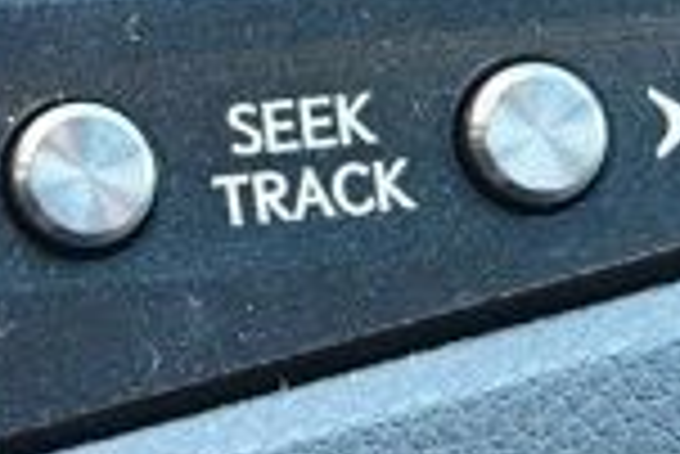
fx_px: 5388
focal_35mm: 285
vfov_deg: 4.8
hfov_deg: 7.2
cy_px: 72
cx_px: -135
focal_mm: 28
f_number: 4.5
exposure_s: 1/50
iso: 1250
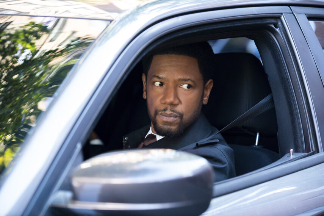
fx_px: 1080
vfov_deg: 11.4
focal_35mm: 120
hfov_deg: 17.1
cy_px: 108
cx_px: 162
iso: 3200
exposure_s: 1/400
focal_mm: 120
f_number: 4
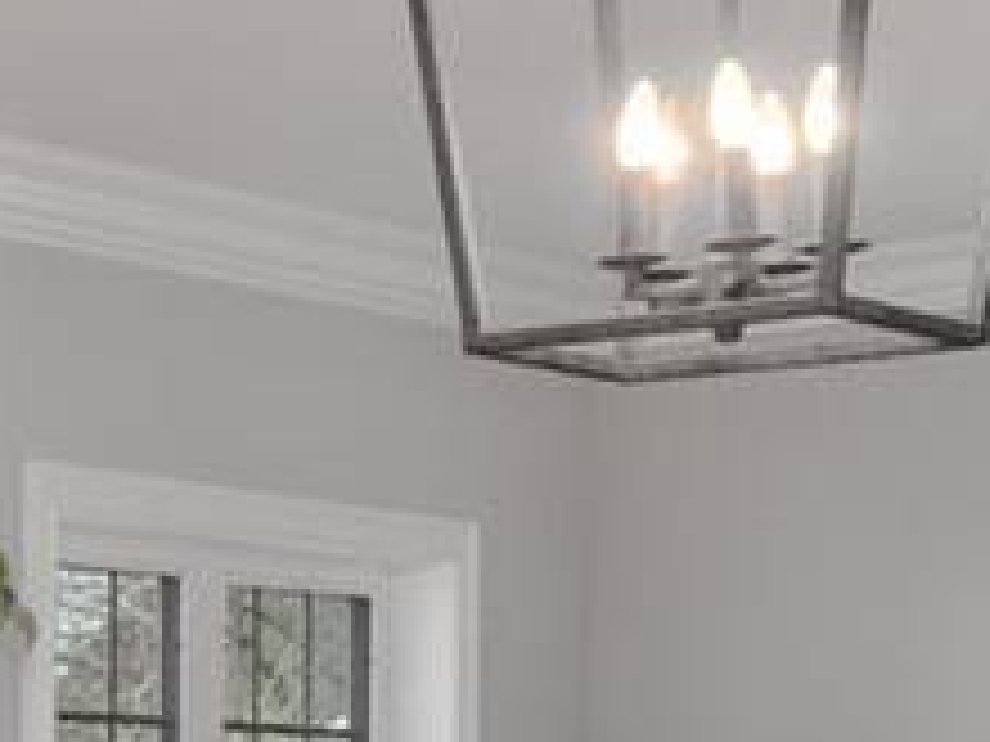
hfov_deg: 13.2
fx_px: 3203
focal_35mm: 112
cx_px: -1372
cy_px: 989
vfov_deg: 12.8
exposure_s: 1/6
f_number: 7.1
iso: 400
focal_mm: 8
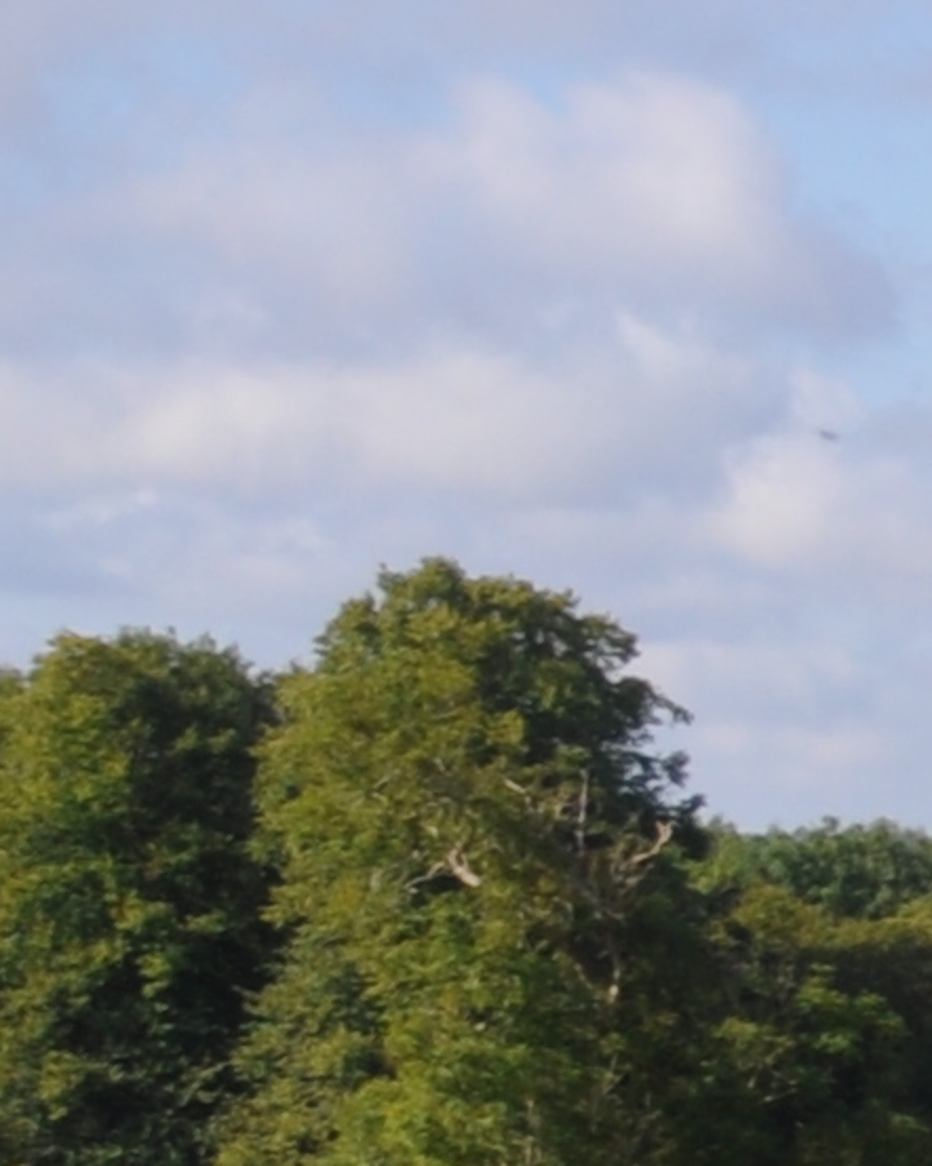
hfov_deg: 5.2
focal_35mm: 240
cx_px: 4491
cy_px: 959
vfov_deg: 8.0
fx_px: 8280
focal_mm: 22
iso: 200
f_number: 13
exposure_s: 1/160
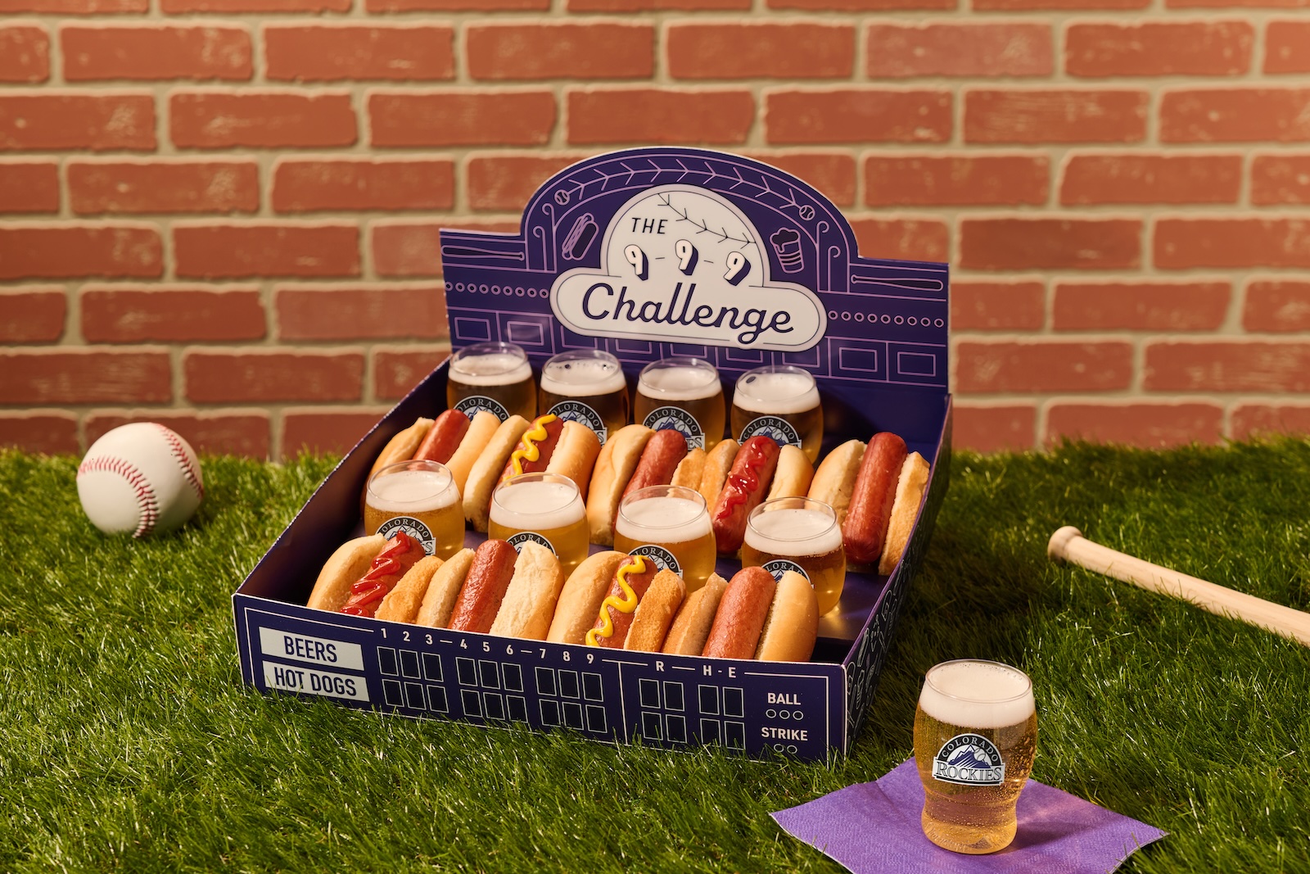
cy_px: 437
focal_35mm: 60
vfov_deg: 22.6
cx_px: 655
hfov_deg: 33.4
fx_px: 2183
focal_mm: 60
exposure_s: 1/125
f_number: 6.3
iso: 125
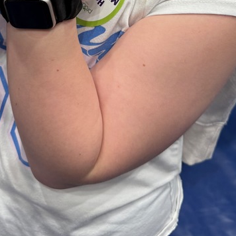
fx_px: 471
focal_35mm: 61
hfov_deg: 28.1
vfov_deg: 24.9
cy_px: -60
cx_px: 89
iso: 125
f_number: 1.78
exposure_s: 1/121
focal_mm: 6.76
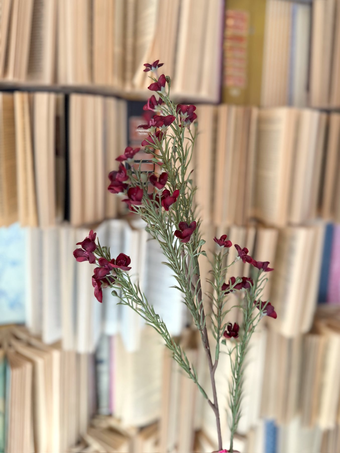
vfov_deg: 71.6
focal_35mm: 24
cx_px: 170
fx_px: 314
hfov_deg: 56.8
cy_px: 226
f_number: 1.78
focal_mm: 6.76
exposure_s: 1/120
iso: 100
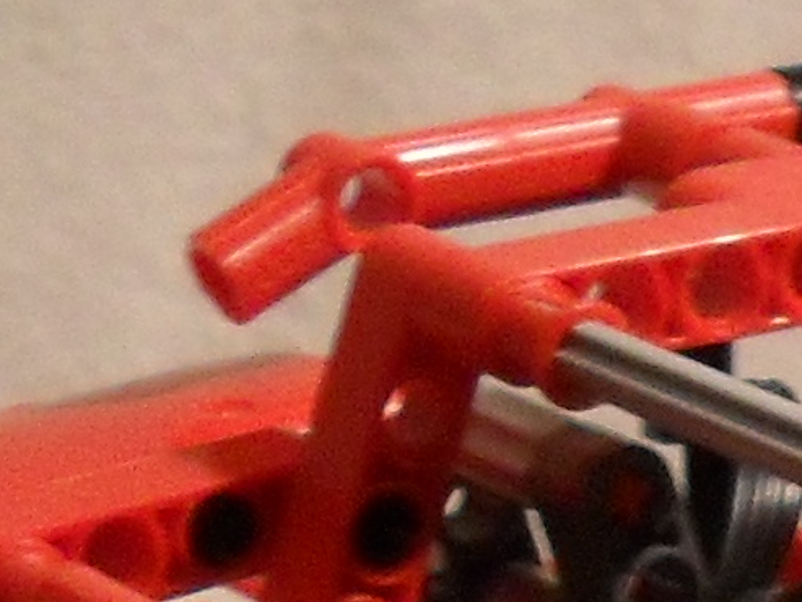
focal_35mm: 259
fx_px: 6002
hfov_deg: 7.4
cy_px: 1433
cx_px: 1539
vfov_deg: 5.5
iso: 200
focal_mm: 6.3
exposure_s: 1/20
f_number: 3.2
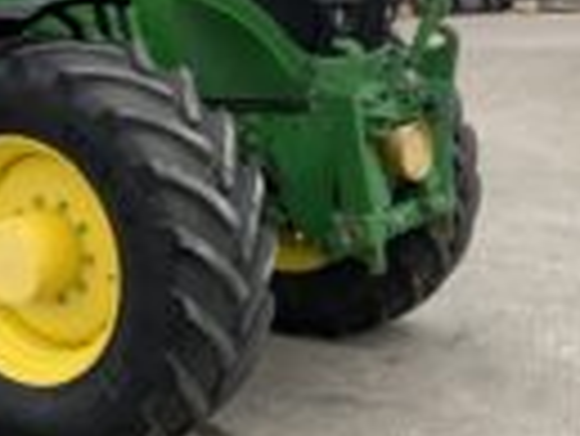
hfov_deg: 23.6
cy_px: -18
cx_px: 76
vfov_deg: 17.7
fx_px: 1358
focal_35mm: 81
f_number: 1.8
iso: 16
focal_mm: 3
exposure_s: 1/898
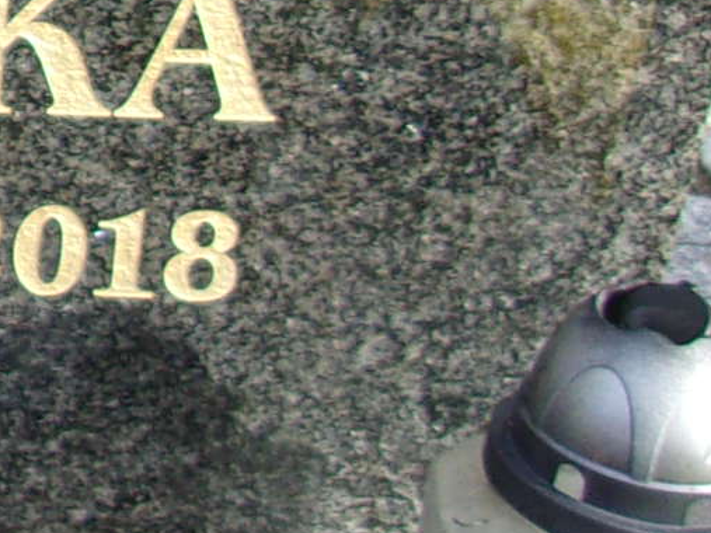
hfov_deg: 12.4
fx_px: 2834
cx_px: -766
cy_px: -375
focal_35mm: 138
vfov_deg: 10.2
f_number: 3
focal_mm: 4.9
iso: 80
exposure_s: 1/250
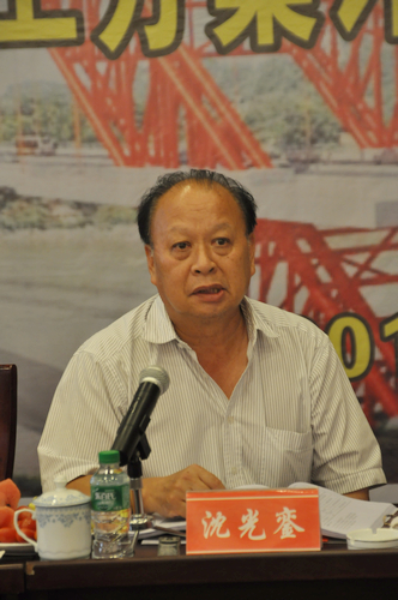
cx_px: 199
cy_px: 300
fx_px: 2444
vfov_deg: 14.0
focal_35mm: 147
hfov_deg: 9.3
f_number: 5.6
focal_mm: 98
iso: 800
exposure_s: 1/20
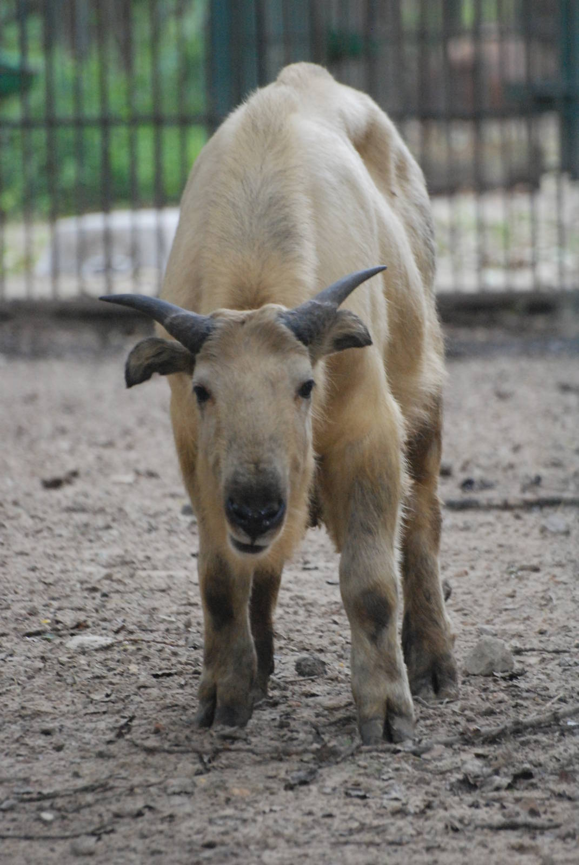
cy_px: 432
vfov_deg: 4.6
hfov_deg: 3.1
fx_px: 10825
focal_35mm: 450
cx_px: 290
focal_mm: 300
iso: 1600
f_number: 5.6
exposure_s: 1/160
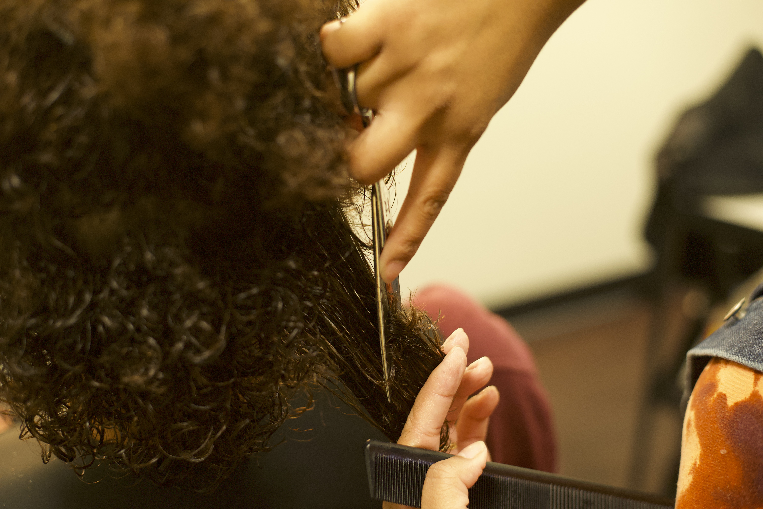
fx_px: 1060
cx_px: 382
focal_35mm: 50
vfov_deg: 27.0
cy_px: 254
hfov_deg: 39.6
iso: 2000
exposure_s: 1/160
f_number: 2.5
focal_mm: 50
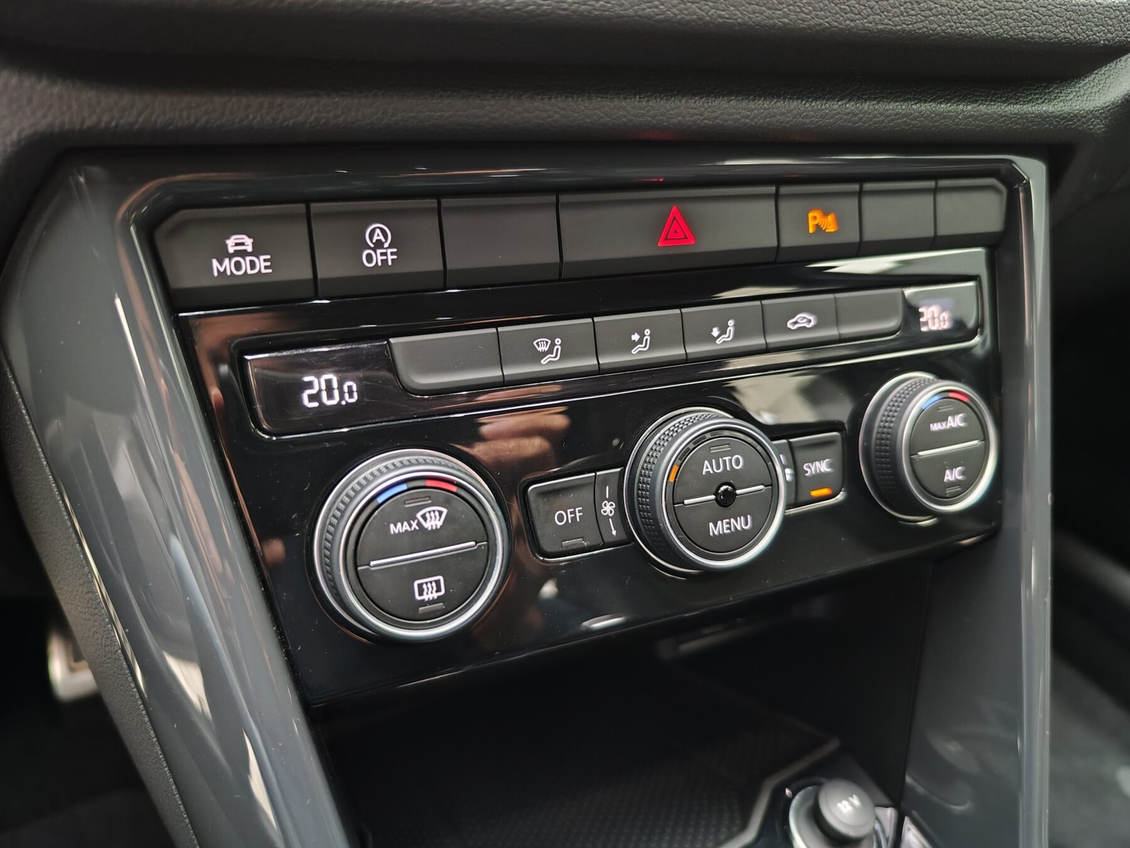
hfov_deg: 73.9
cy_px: 424
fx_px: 751
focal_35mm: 23
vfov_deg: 58.9
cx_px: 565
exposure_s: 1/20
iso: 5850
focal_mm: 7.01
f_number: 1.69
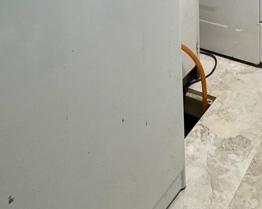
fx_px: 372
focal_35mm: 48
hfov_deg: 37.2
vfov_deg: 26.3
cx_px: 216
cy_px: -70
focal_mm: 2.22
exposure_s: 1/120
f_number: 2.2
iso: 160
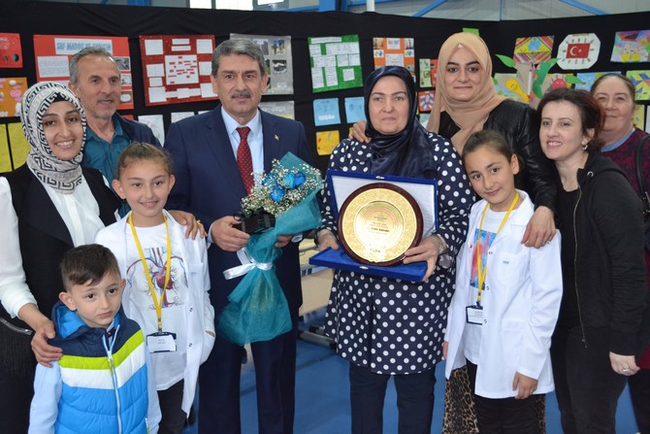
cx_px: 325
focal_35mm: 39
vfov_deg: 34.2
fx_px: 704
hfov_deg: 49.5
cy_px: 217
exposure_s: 1/60
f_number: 4.2
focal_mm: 26
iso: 1400
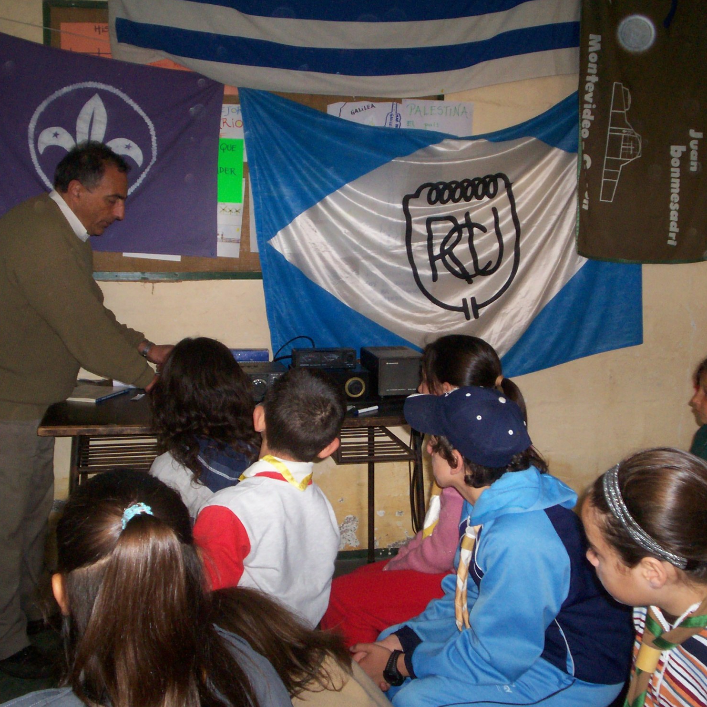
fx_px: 994
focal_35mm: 43
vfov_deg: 39.2
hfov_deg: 39.1
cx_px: 395
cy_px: 356
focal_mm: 5.9
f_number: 4.5
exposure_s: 1/64
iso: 140
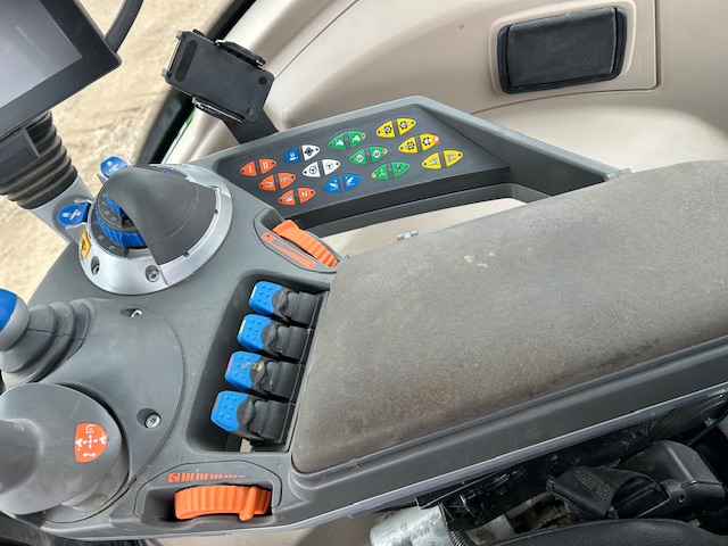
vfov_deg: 53.1
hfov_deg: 67.3
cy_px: 273
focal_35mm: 26
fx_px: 547
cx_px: 364
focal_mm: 5.7
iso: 64
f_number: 1.5
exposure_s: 1/121
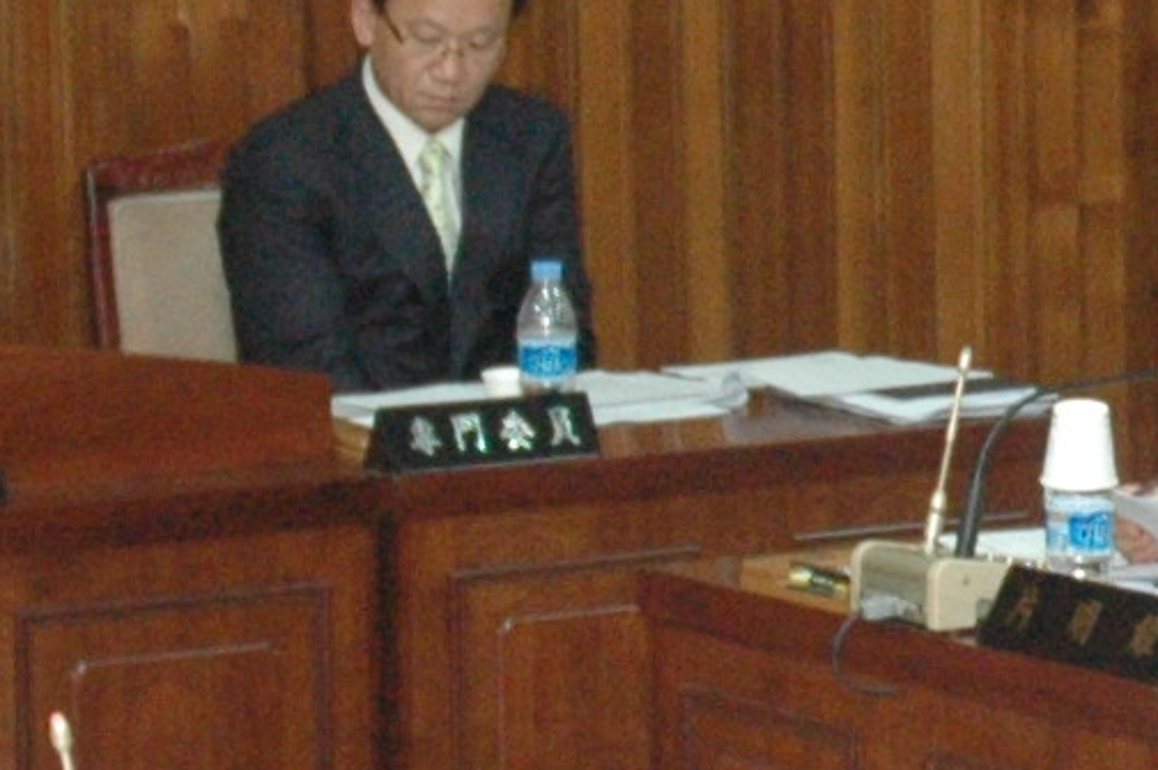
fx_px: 6909
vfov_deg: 6.4
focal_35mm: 215
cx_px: 1512
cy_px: 232
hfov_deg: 9.4
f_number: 5
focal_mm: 24
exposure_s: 1/60
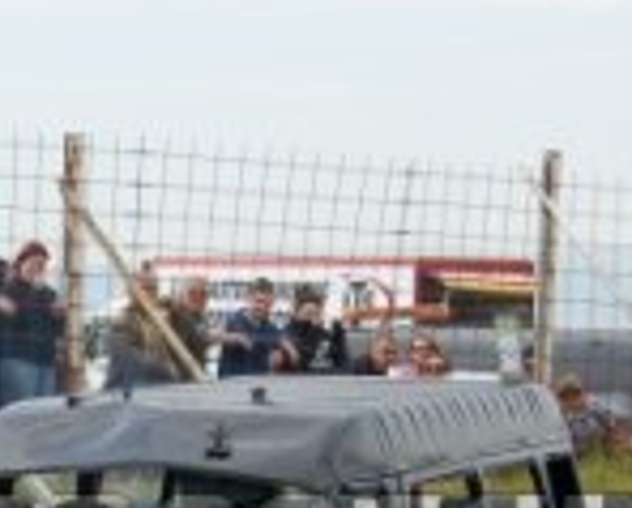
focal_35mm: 243
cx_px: 68
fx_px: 4554
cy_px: 551
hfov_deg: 7.9
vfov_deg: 6.4
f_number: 4.8
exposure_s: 1/1000
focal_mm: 40
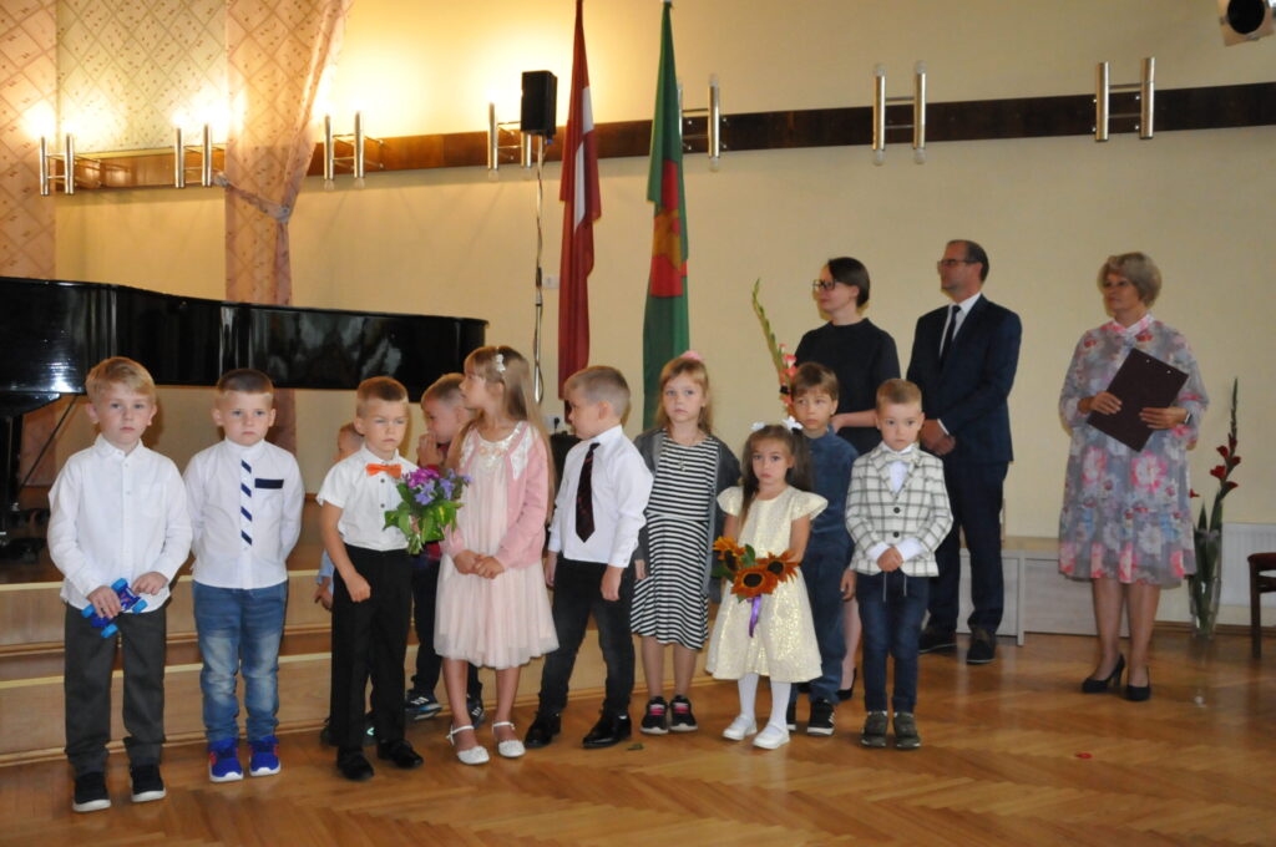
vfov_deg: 41.6
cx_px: 638
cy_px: 424
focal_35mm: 32
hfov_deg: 59.6
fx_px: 1115
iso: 3200
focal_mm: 21
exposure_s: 1/200
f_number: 3.8
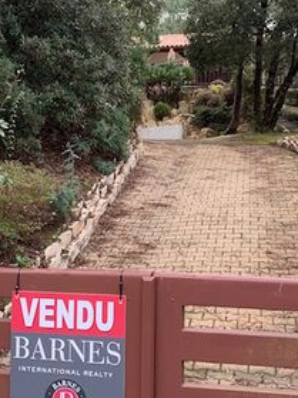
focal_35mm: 56
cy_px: 150
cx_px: 175
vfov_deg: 34.2
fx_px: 643
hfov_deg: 26.0
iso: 50
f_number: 1.8
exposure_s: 1/121
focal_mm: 4.25
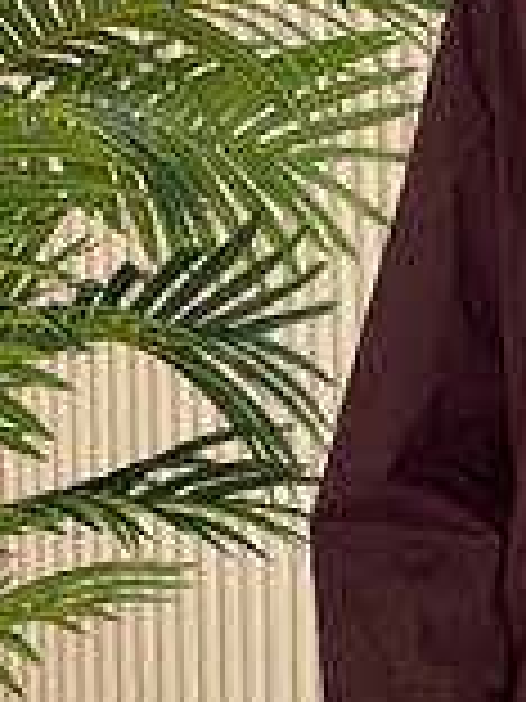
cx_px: 890
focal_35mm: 164
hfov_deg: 8.7
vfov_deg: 12.0
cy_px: 205
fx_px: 3323
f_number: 1.78
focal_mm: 6.86
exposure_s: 1/284
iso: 80
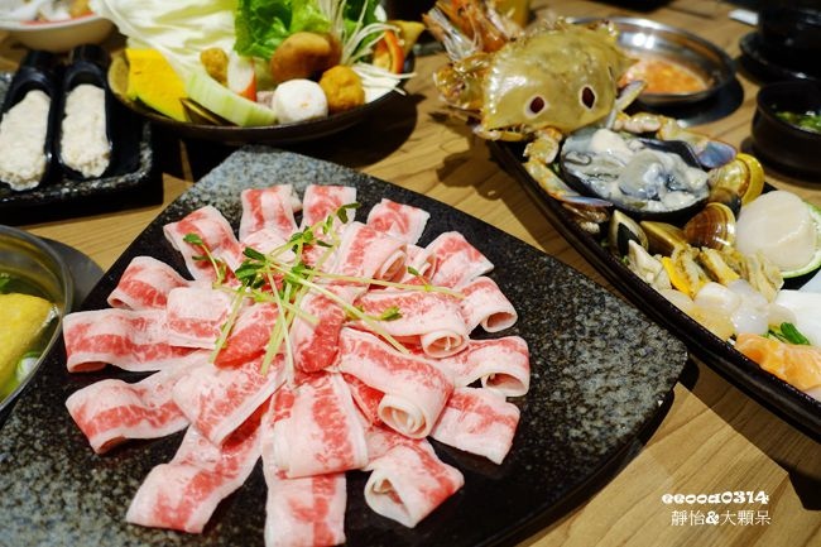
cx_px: 410
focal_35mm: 26
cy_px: 274
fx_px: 593
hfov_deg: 69.4
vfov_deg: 49.5
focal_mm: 9.47
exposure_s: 1/30
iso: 200
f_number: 2.2
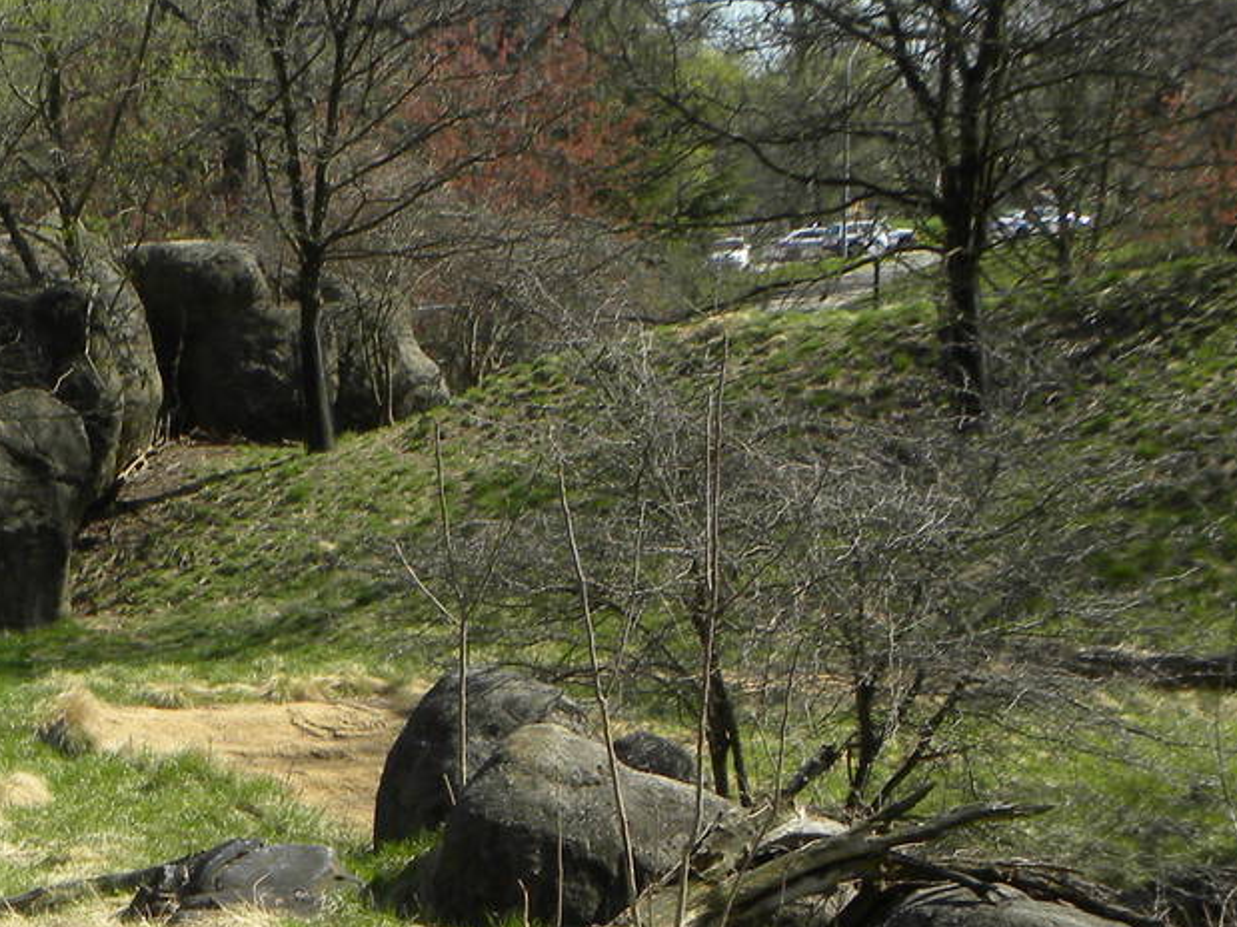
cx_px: -172
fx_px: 3787
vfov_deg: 13.5
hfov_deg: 17.8
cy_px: 1173
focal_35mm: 106
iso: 64
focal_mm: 7.3
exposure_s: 1/218
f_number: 5
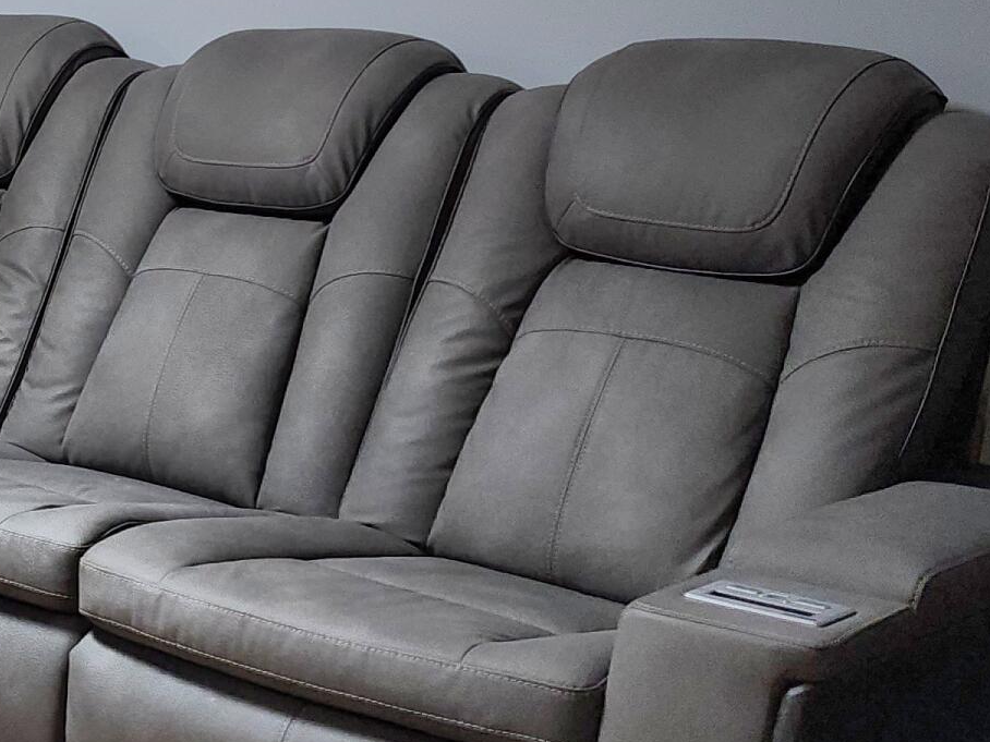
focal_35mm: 76
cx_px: -439
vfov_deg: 19.4
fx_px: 2174
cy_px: 308
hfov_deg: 21.9
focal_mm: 6.4
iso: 125
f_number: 1.8
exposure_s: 1/24
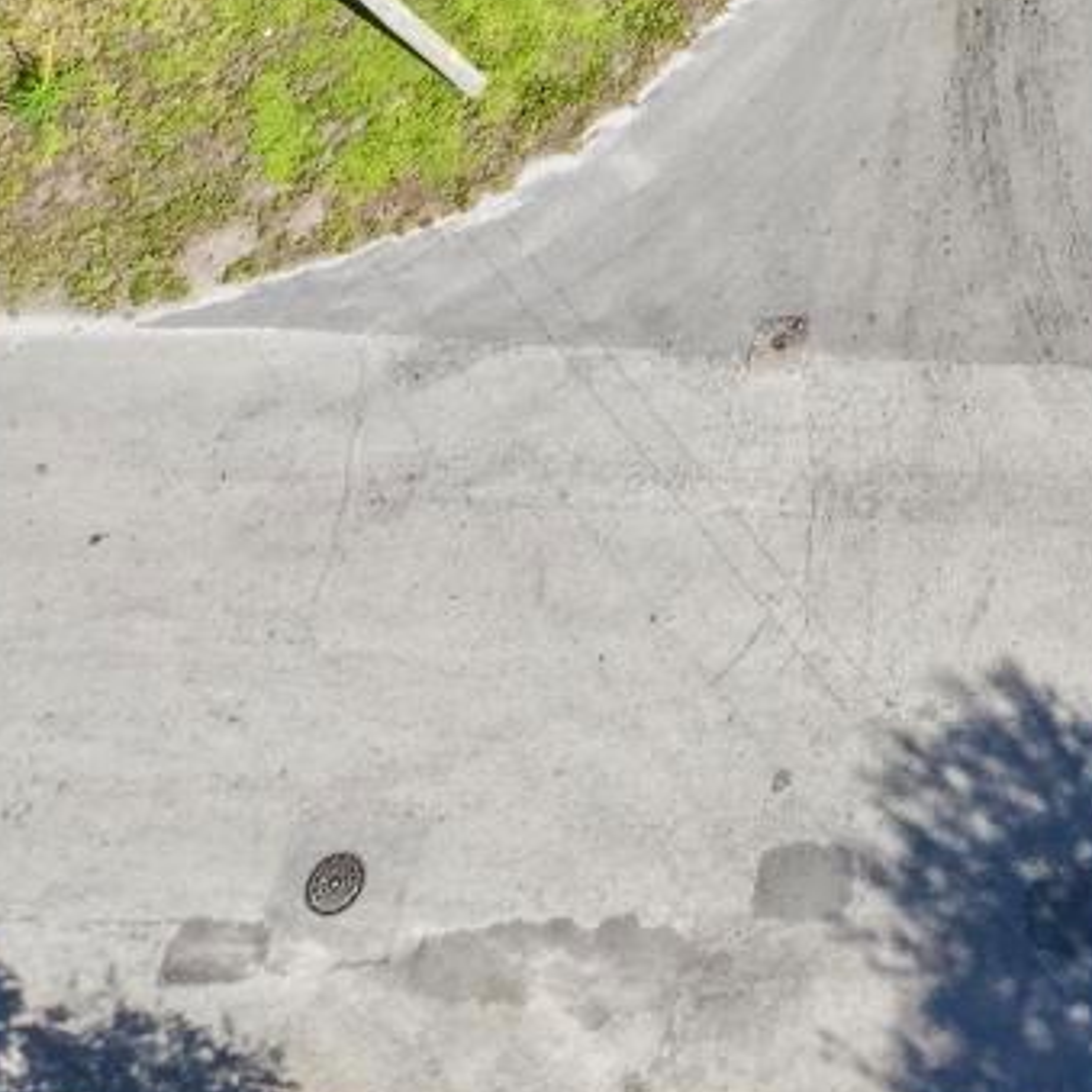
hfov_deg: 11.0
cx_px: 2790
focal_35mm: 128
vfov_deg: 11.8
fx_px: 4568
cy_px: -1288
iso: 140
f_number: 1.8
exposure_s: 1/240
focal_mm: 8.67
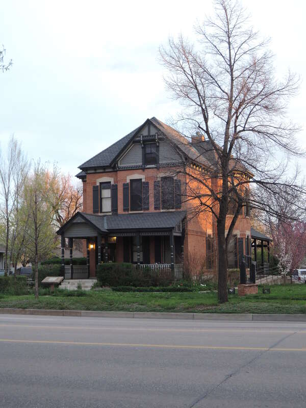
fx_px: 648
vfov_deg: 34.9
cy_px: 204
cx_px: 153
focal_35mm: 55
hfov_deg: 26.6
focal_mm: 11.8
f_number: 4.5
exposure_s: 1/30
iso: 400
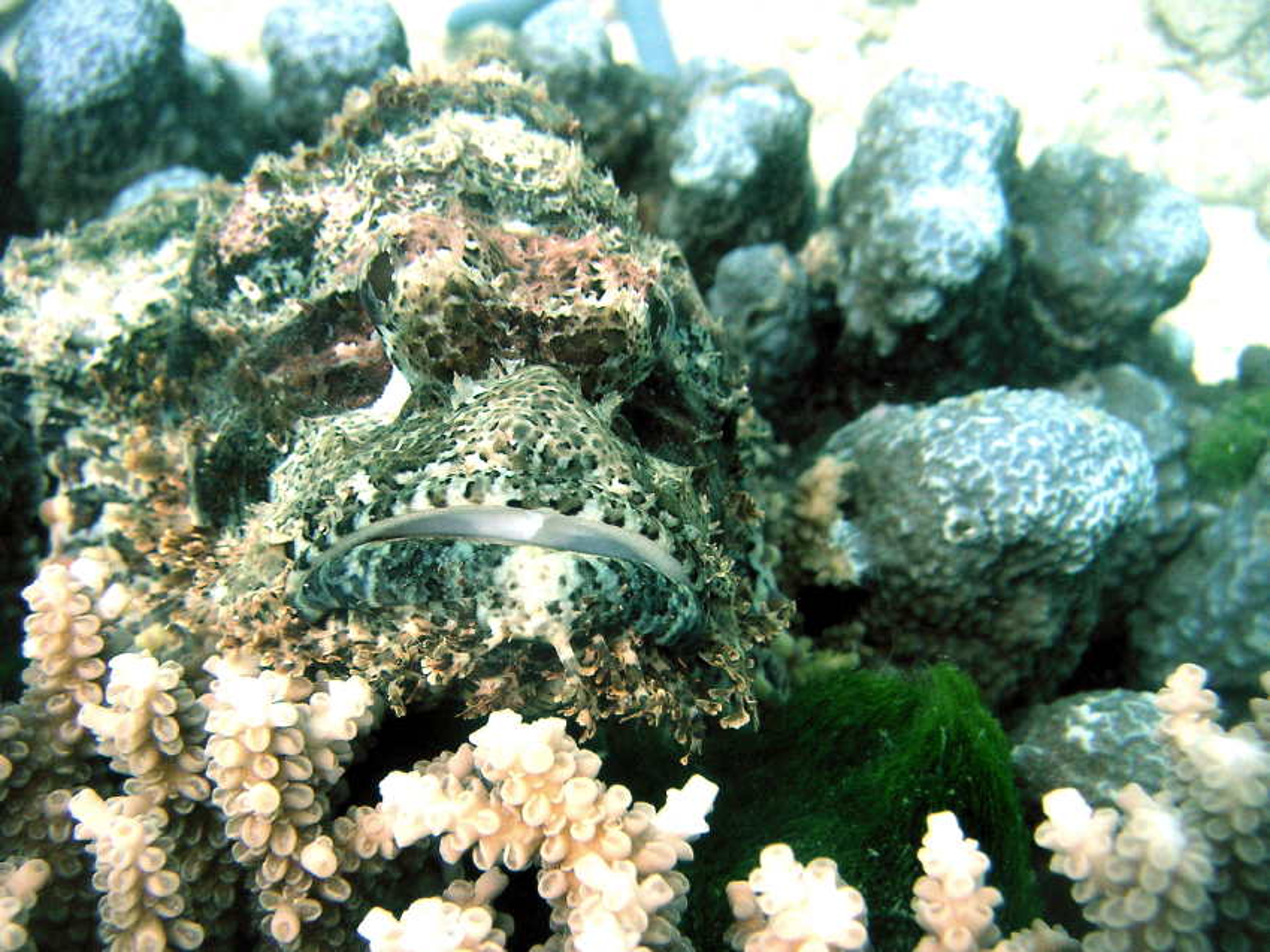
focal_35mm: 38
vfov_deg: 37.7
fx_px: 1394
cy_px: 476
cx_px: 635
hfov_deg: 49.0
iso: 50
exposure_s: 1/125
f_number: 2.8
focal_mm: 6
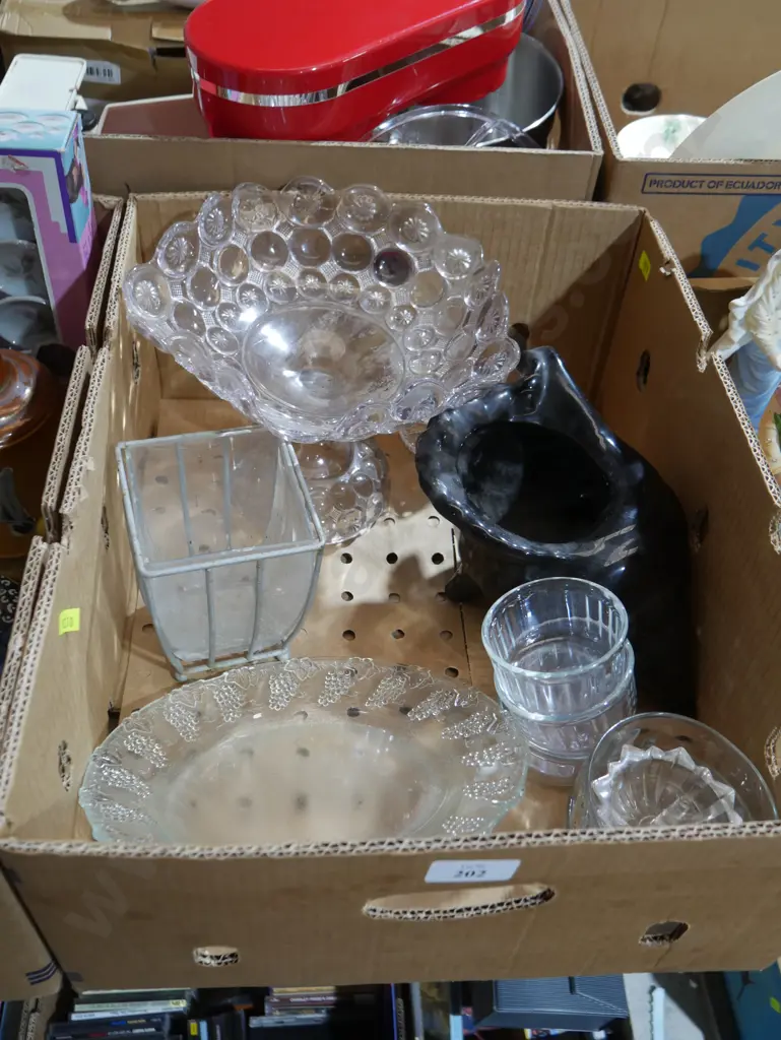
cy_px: 520
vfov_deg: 56.8
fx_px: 962
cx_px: 390
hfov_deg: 44.2
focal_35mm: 32
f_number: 3.6
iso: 640
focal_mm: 16
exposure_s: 1/60
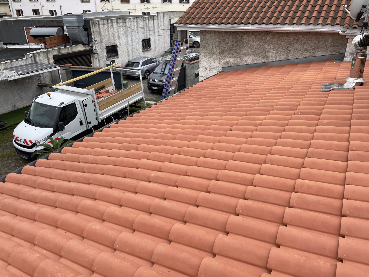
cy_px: 138
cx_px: 184
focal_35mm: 26
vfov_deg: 53.1
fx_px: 277
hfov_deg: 67.3
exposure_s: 1/596
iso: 32
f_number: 1.6
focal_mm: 4.2
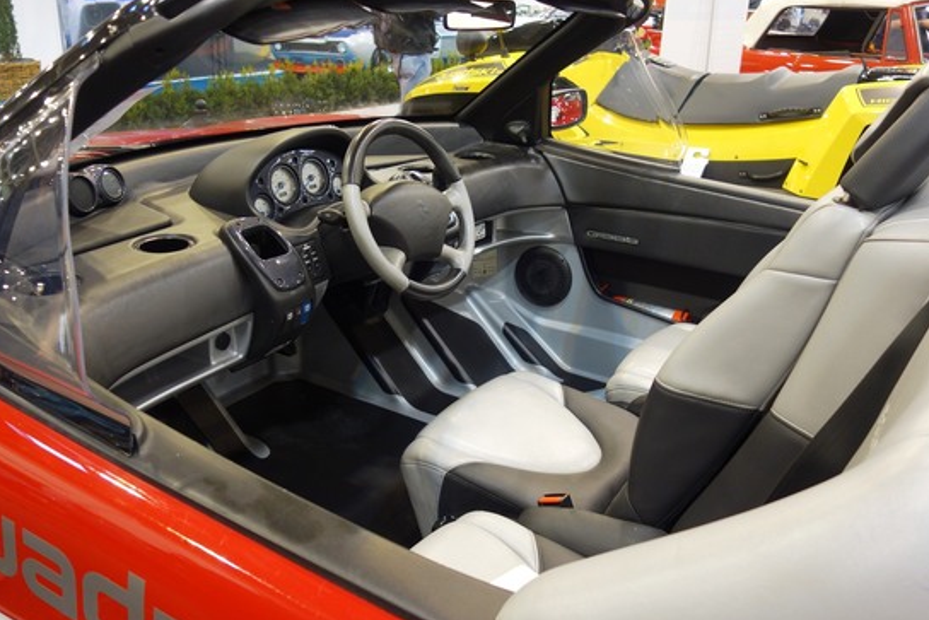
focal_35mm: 32
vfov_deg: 41.1
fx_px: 826
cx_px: 442
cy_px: 282
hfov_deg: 58.7
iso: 160
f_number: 2
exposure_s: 1/30
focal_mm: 10.91
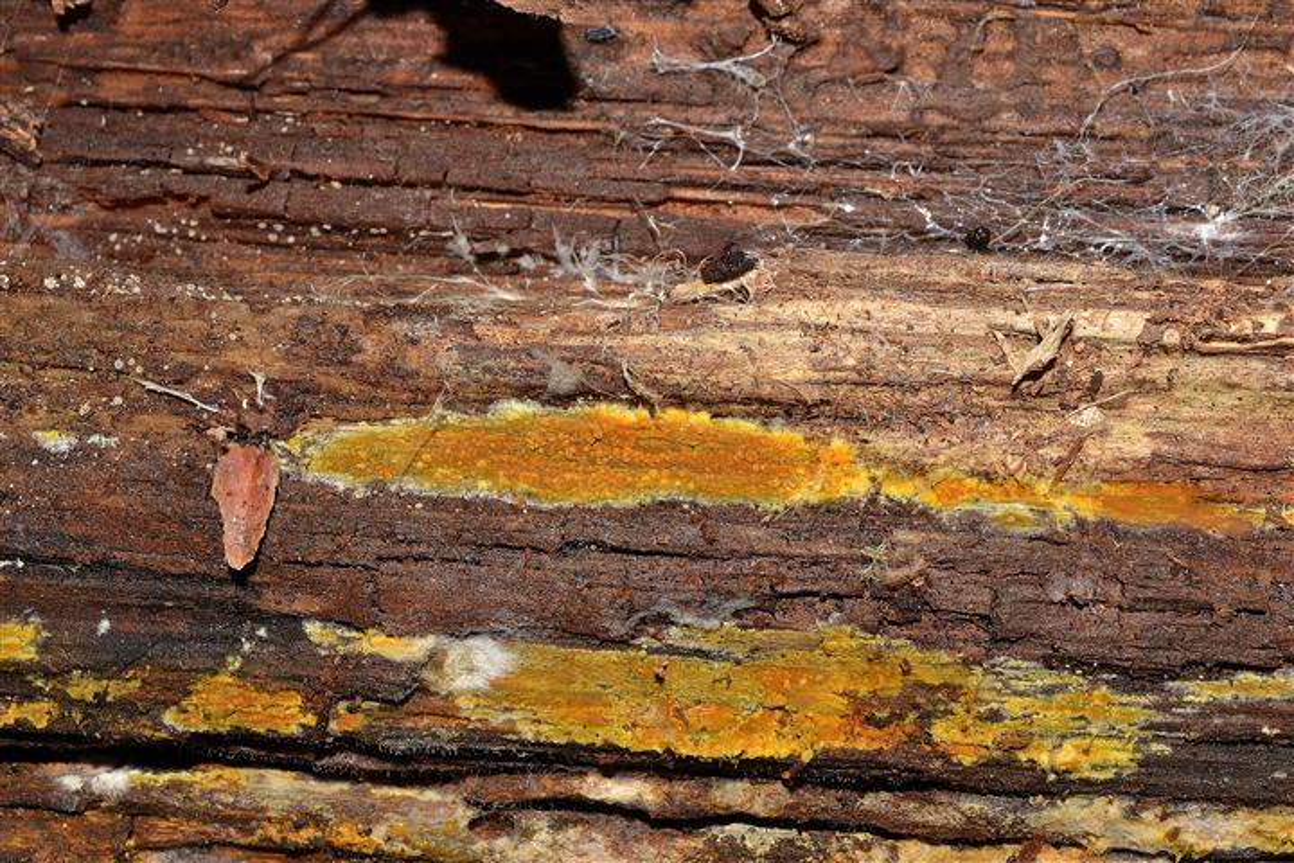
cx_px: 647
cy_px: 432
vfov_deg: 22.6
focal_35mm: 60
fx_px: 2156
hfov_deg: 33.4
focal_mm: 40
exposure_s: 1/200
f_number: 16
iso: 200
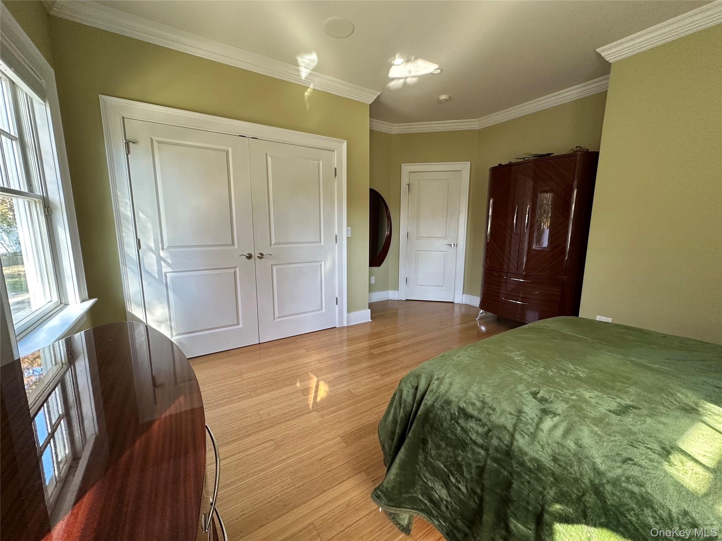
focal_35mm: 14
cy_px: 270
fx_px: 292
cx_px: 361
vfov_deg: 85.7
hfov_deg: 102.1
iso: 200
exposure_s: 1/99
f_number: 2.2
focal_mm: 2.22
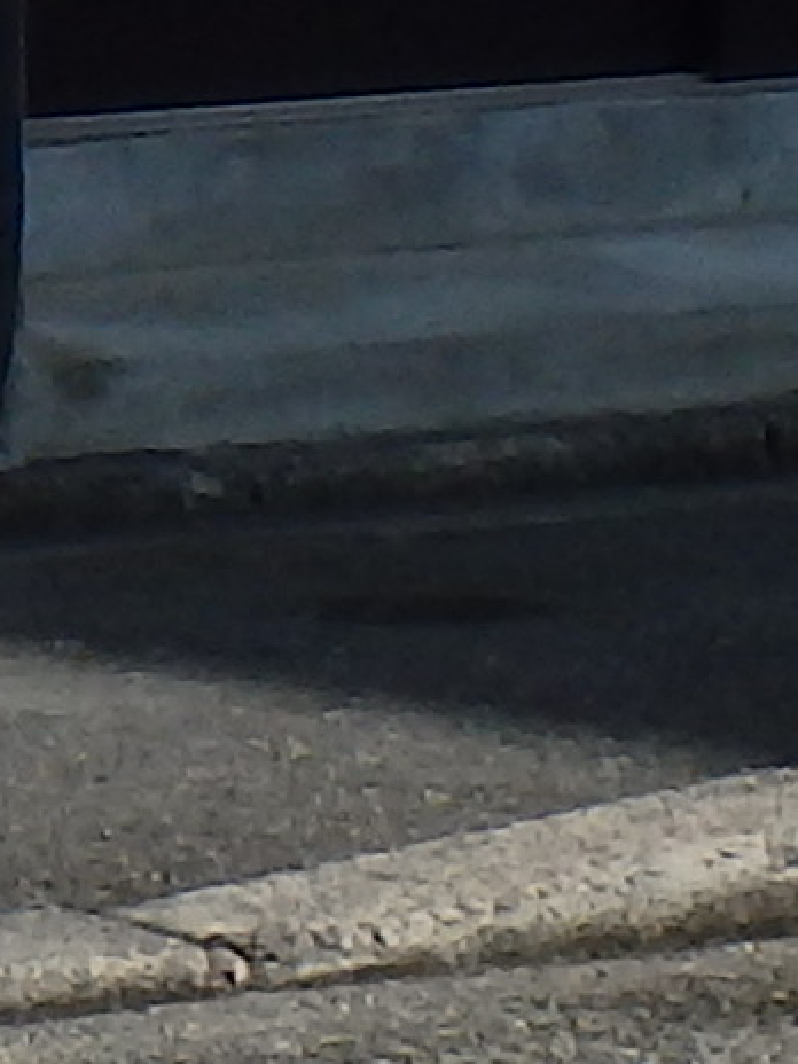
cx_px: -1291
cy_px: -1908
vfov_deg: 4.6
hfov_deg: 3.5
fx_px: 12817
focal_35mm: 417
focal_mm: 7.5
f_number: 5.2
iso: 125
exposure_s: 1/800
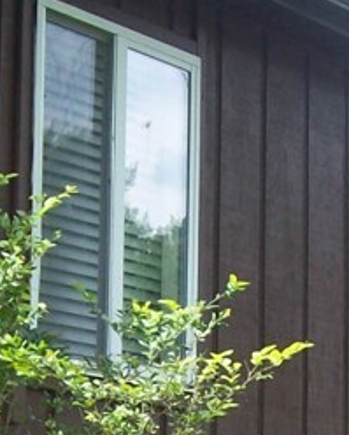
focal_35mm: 145
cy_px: 460
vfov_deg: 13.1
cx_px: 139
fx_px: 1869
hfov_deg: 10.7
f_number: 2.7
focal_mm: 6
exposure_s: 1/344
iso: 80
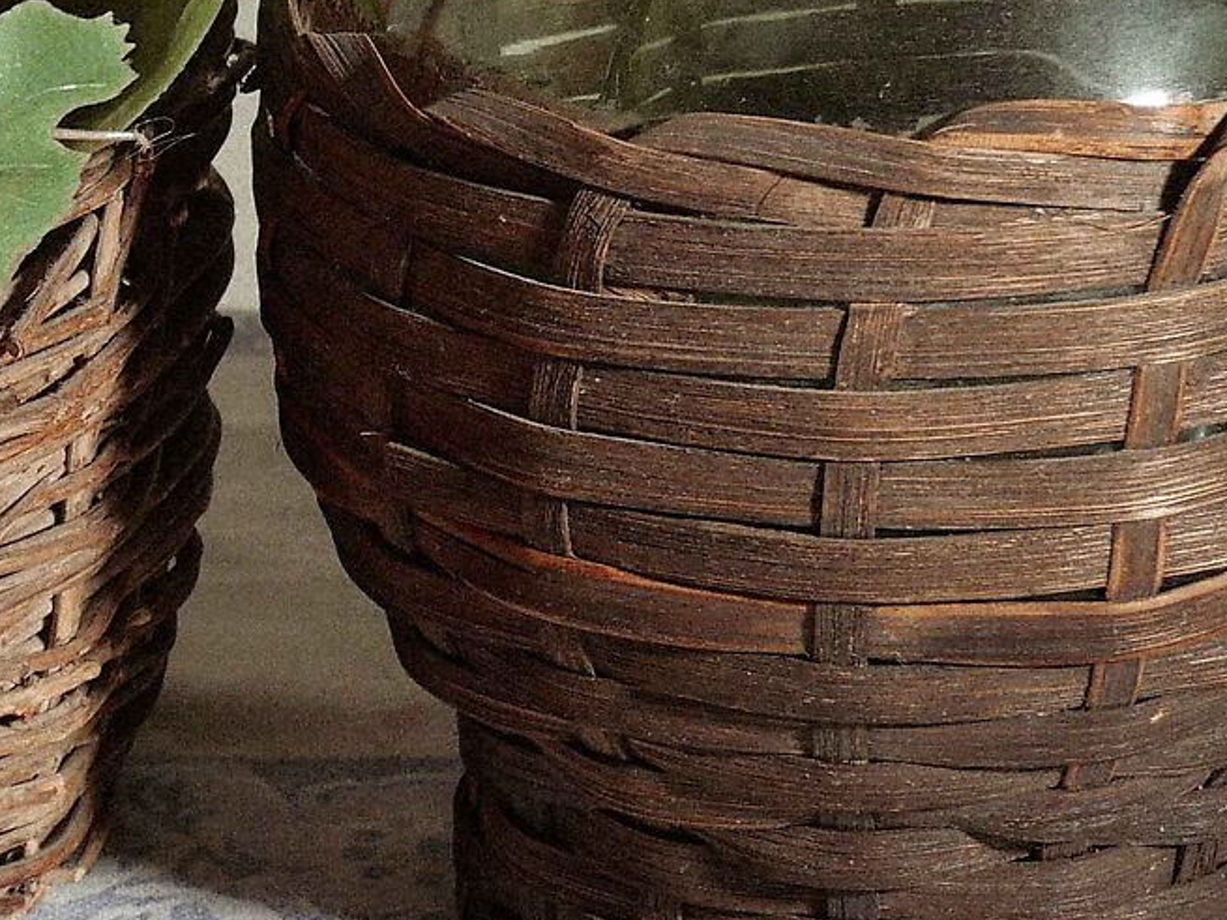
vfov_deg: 5.0
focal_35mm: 293
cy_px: -259
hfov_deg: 6.7
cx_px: -259
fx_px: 10384
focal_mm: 40
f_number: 4.7
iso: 200
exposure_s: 1/1.67
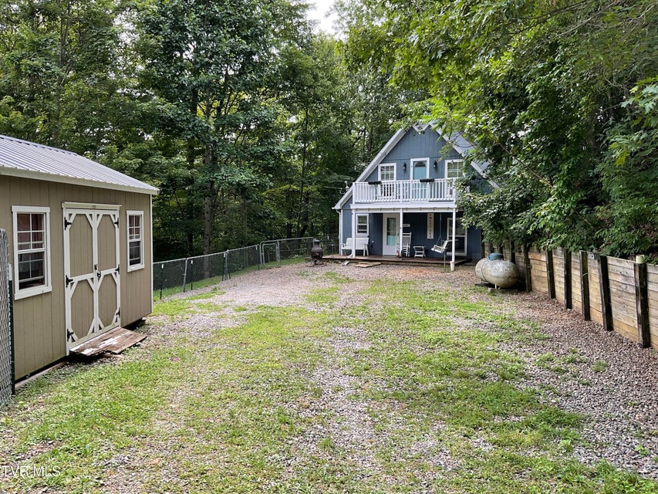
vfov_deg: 48.2
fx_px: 551
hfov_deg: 61.7
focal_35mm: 29
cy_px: 247
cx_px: 329
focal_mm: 3
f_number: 1.8
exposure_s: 1/314
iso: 16
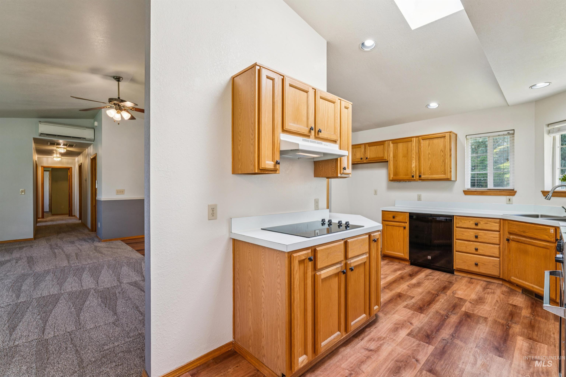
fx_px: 253
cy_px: 188
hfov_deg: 96.4
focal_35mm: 16
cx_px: 283
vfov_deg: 73.4
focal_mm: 16.1
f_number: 13
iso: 400
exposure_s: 1/13
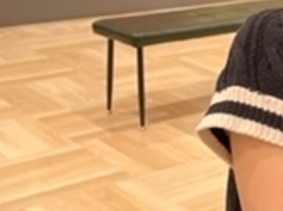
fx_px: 767
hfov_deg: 18.4
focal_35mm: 94
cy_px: 104
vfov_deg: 15.7
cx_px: 433
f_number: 1.6
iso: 64
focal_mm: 5.1
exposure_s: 1/60
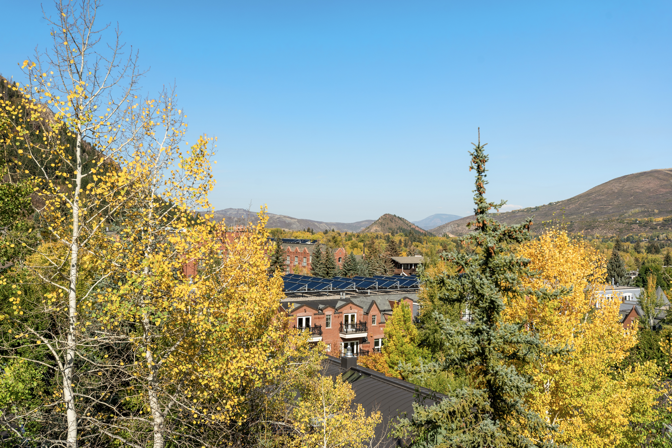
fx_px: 654
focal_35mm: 35
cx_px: 336
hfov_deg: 54.4
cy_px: 224
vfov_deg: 37.9
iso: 80
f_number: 7.1
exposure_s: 1/320
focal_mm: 35
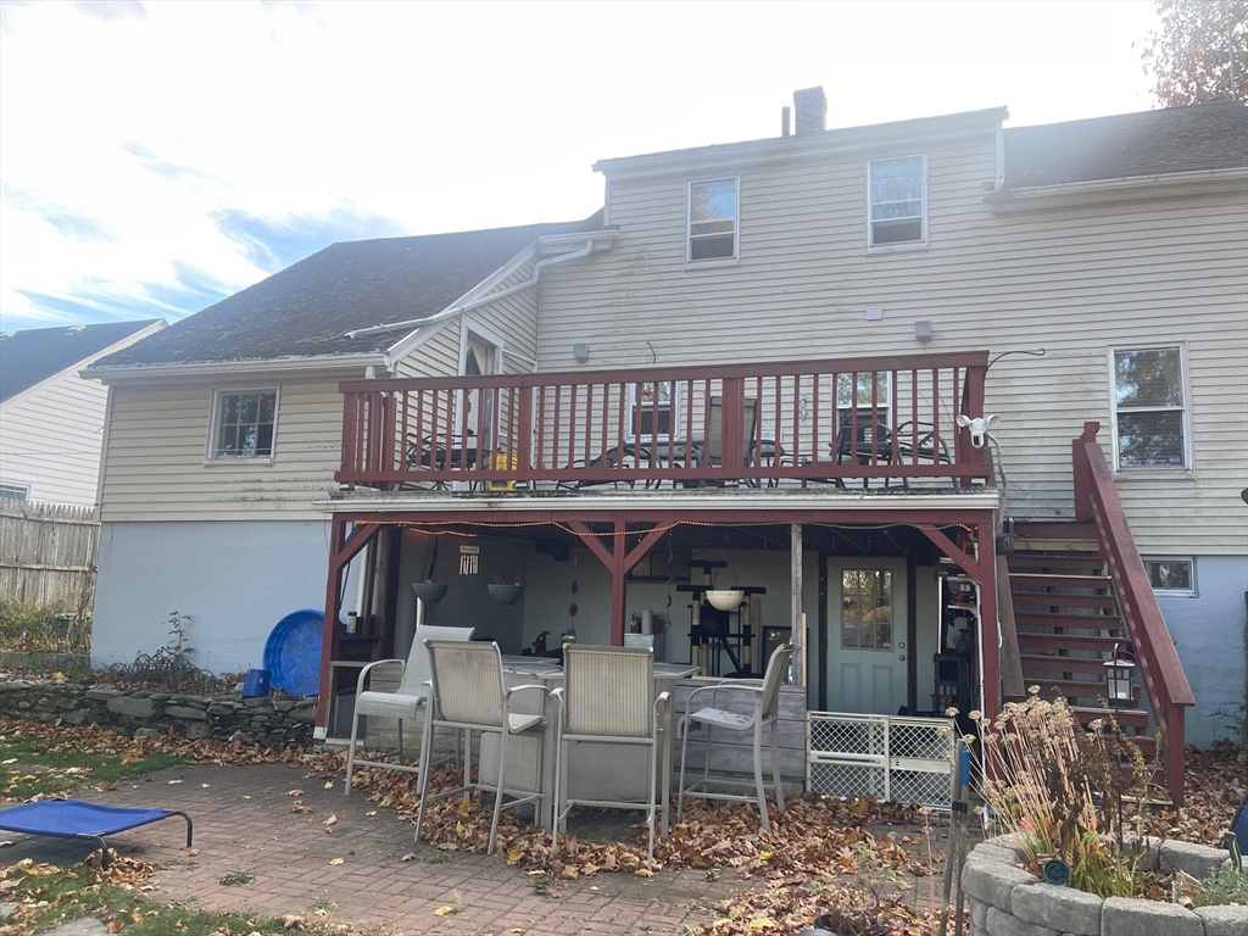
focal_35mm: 25
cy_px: 468
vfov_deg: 54.9
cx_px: 624
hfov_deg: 69.4
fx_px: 901
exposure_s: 1/211
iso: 32
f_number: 1.6
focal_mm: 5.1
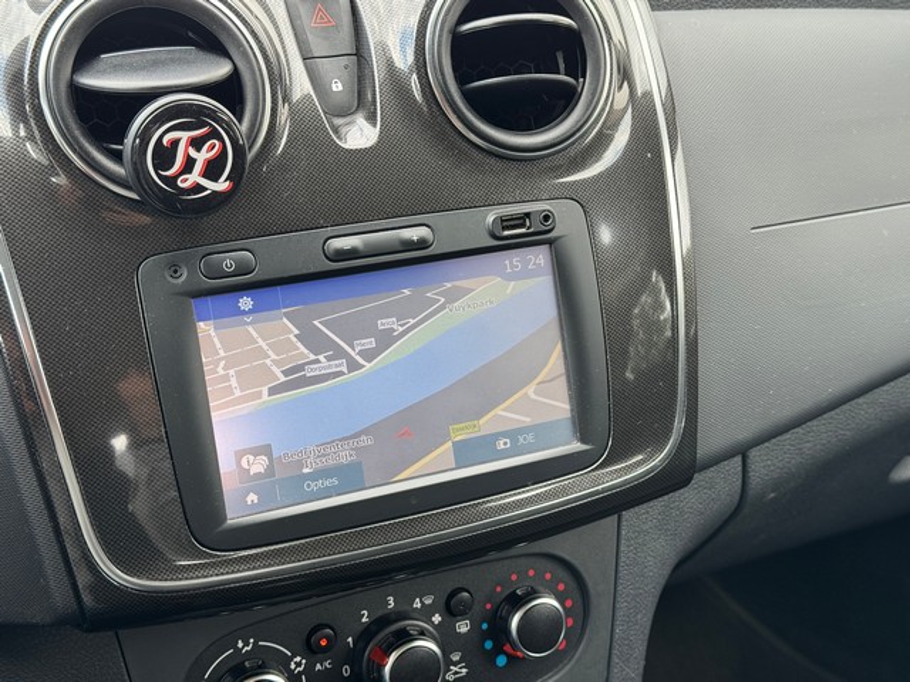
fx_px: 1262
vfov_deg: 30.3
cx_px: 455
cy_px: 341
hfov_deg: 39.7
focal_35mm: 48
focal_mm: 6.76
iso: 64
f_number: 1.78
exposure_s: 1/121
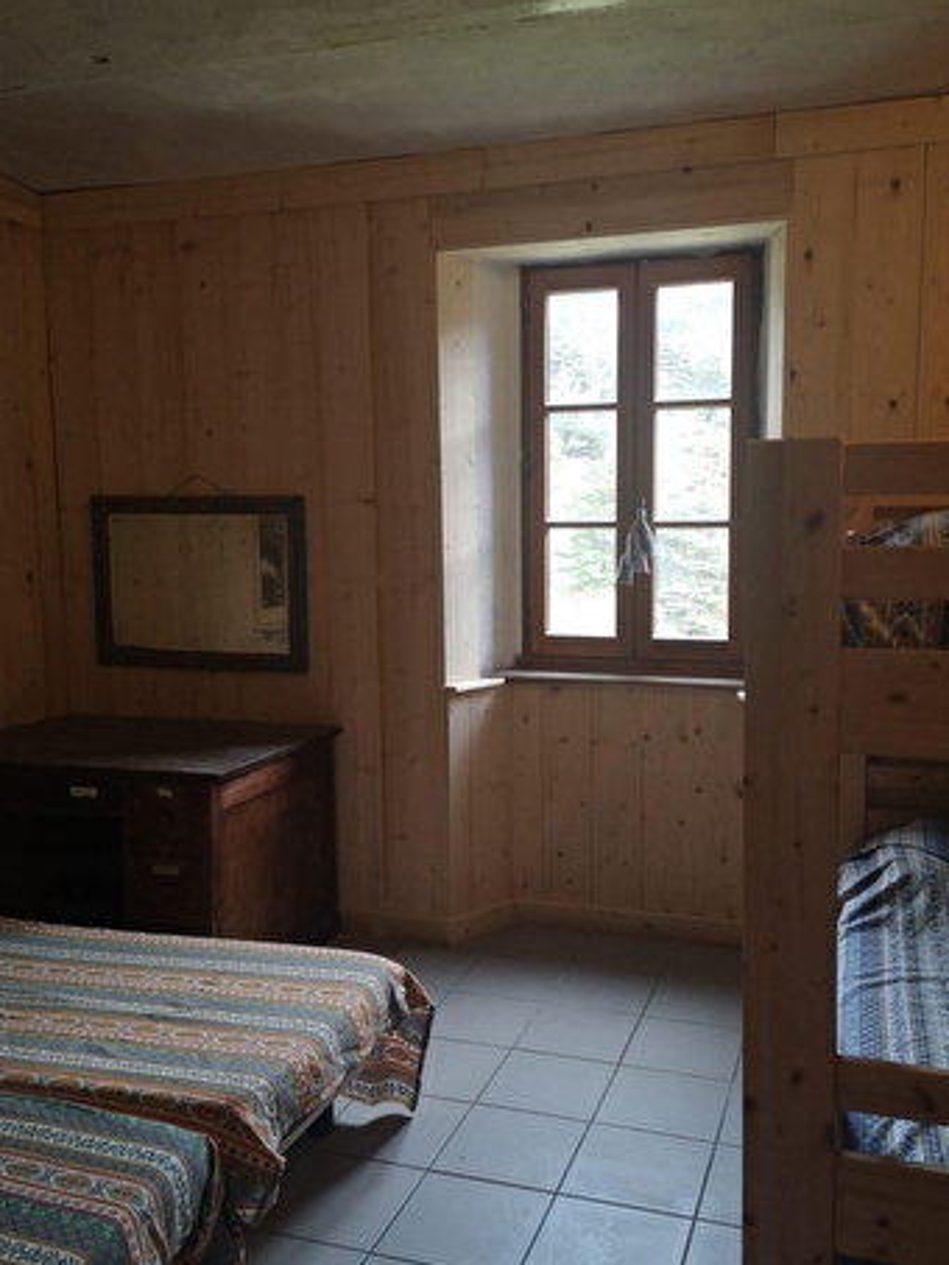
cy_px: 631
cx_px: 522
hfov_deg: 45.4
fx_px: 1133
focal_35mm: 31
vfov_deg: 58.3
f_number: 1.8
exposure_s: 1/50
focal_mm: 3.95
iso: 64
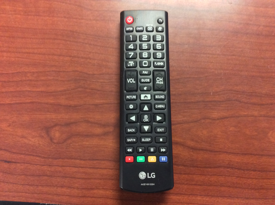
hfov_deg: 56.9
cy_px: 102
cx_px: 138
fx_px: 254
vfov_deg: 44.1
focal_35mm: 32
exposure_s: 1/20
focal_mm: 3.3
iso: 320
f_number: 2.4
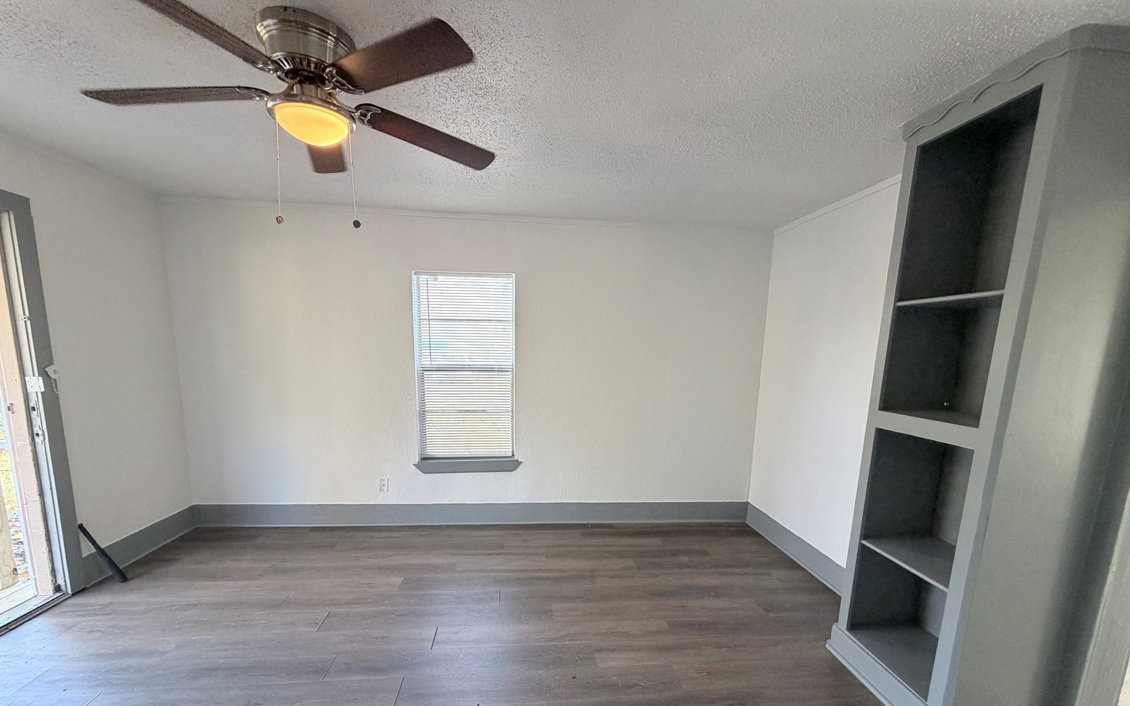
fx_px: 462
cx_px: 564
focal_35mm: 15
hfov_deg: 101.5
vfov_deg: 74.1
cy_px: 419
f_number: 2.2
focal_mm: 2.22
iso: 160
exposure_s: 1/60
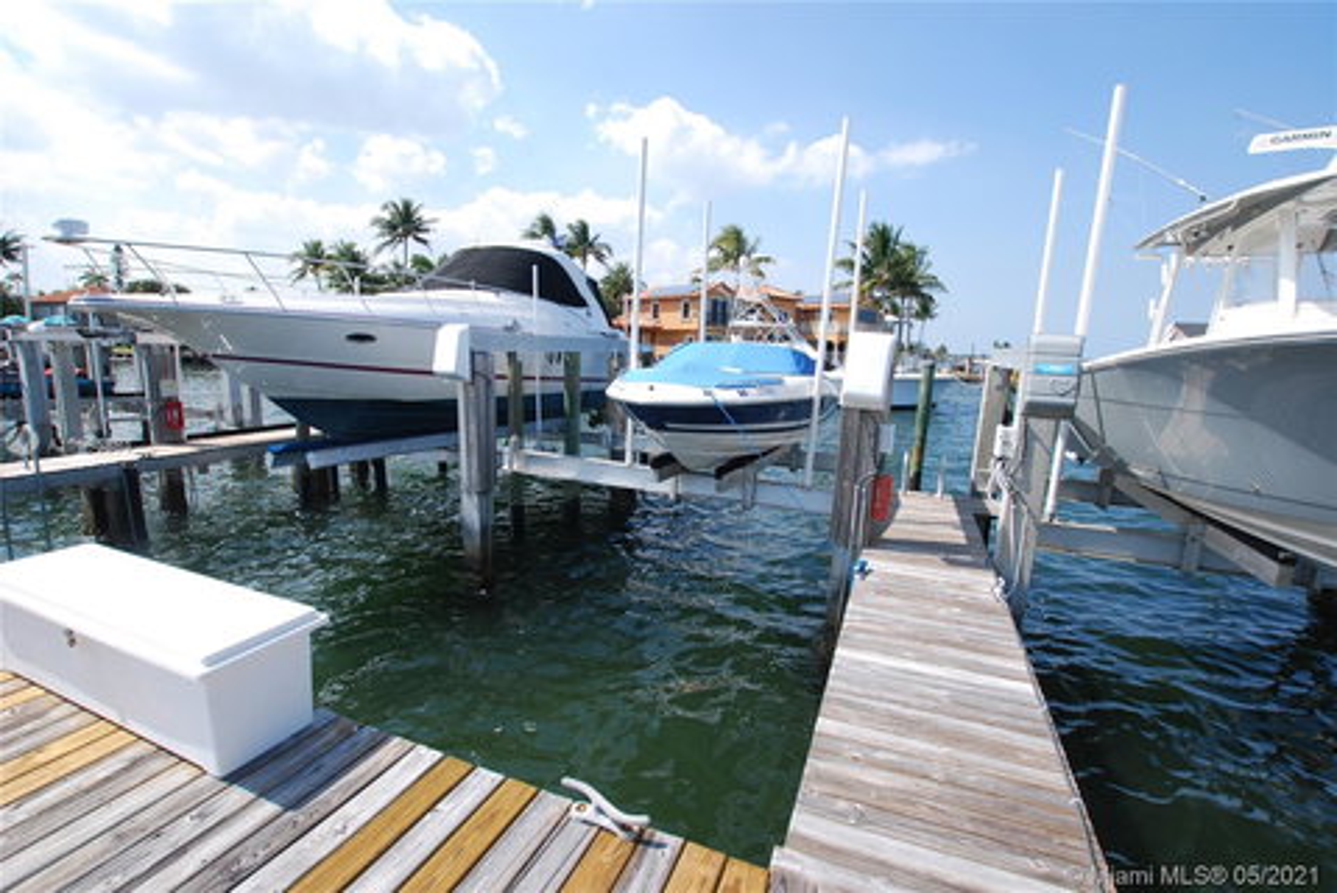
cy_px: 446
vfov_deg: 77.4
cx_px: 668
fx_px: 557
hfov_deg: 100.4
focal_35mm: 15
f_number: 7.1
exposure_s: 1/200
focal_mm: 10
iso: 100
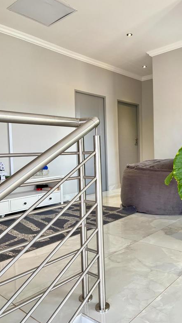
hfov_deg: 39.8
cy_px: 161
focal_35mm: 29
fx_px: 249
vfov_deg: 66.0
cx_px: 120
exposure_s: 1/60
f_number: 1.6
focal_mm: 5.96
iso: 160
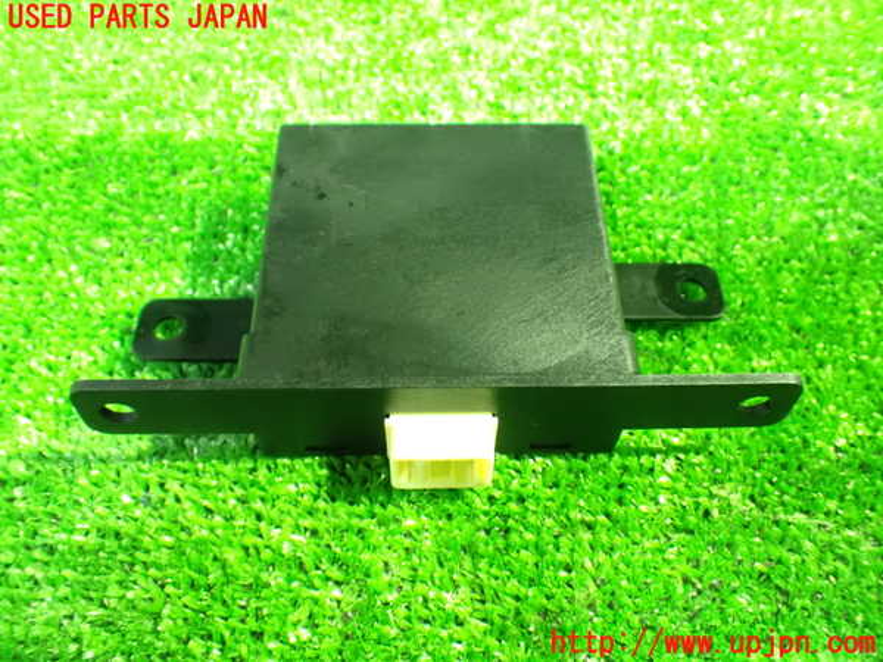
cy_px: 331
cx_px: 442
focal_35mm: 32
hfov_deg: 56.8
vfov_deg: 44.2
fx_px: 816
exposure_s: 1/15
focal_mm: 5.79
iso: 1600
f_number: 2.4
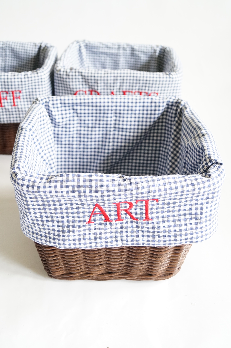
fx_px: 377
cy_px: 174
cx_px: 116
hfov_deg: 34.1
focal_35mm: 39
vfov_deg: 49.6
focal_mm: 26
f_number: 4.5
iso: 1000
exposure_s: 1/60
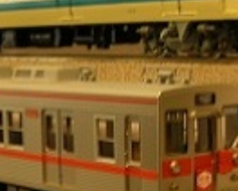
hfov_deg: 14.8
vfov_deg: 11.9
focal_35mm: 129
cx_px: 54
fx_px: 910
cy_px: 168
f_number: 2.8
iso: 50
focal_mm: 5.8
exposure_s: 1/11.5
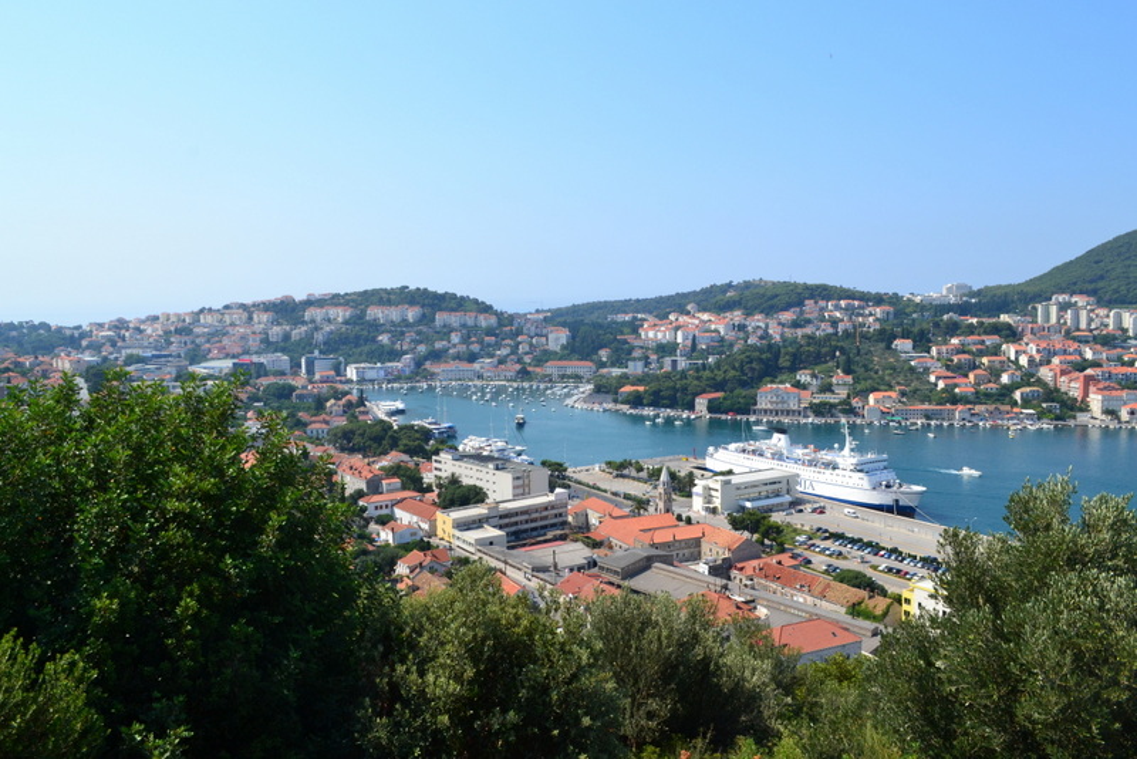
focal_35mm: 27
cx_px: 568
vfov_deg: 48.0
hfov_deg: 67.4
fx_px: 853
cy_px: 380
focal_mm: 18
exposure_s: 1/320
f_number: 10
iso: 400
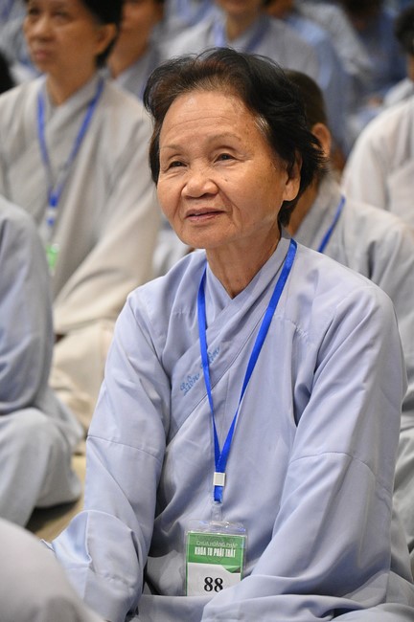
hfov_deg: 11.4
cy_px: 311
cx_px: 207
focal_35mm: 120
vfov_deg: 17.1
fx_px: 2074
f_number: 4
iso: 12800
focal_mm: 120
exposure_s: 1/250
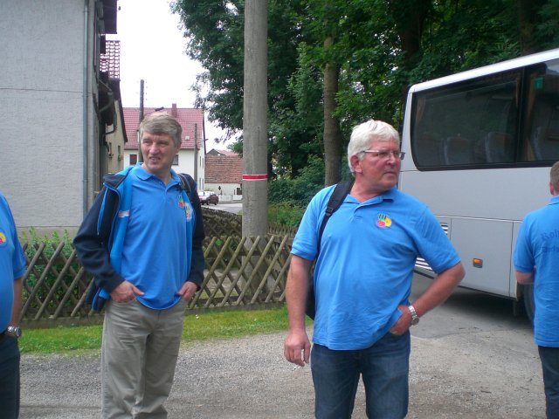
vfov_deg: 37.7
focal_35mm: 38
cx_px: 280
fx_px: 614
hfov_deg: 49.0
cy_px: 210
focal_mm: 6.3
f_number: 3.1
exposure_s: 1/250
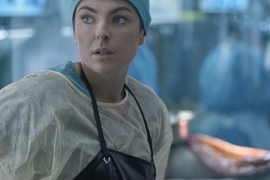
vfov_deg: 6.4
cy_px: 86
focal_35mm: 213
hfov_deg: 9.7
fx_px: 1597
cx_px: 104
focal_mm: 142
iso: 3200
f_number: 4
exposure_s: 1/100
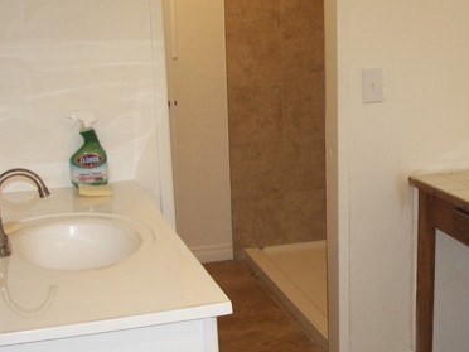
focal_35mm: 62
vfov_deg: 23.5
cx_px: 301
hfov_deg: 31.0
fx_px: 840
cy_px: 240
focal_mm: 6
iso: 100
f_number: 2.8
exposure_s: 1/30
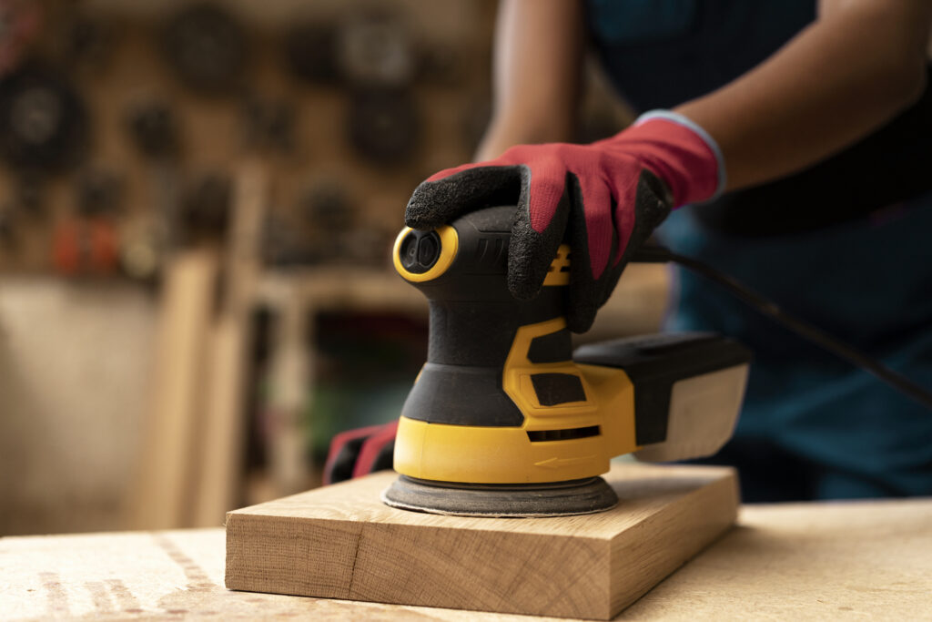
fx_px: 1424
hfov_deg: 36.2
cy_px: 311
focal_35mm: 55
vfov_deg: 24.6
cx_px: 466
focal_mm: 55
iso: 400
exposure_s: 1/100
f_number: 2.5
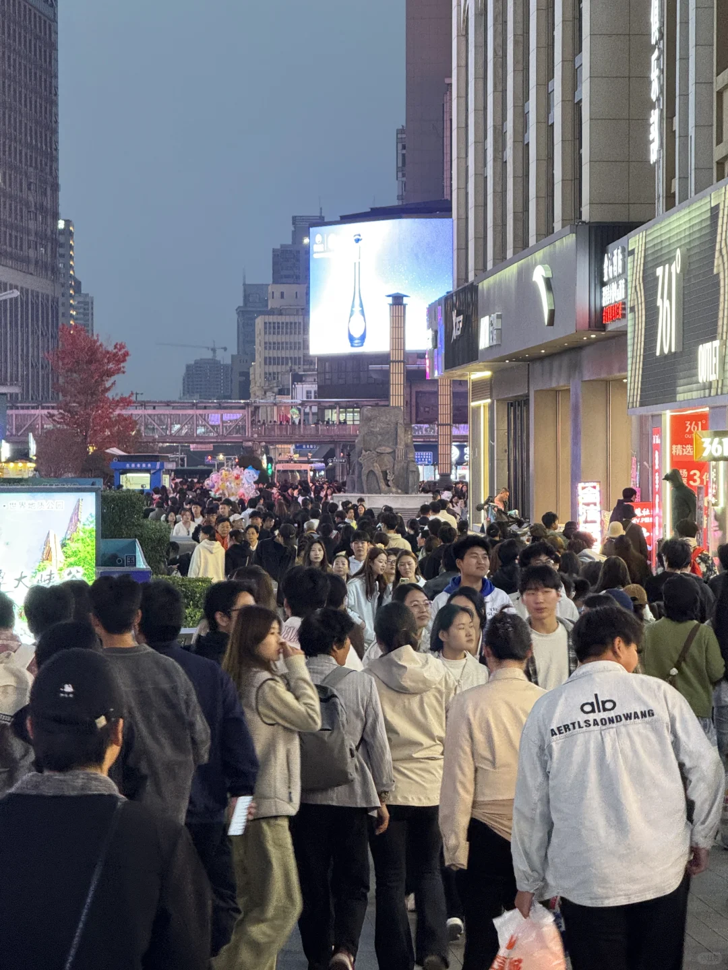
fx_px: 3365
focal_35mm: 120
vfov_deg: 16.4
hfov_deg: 12.3
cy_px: 485
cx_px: 364
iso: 400
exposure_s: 1/50
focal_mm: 15.66
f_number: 2.8
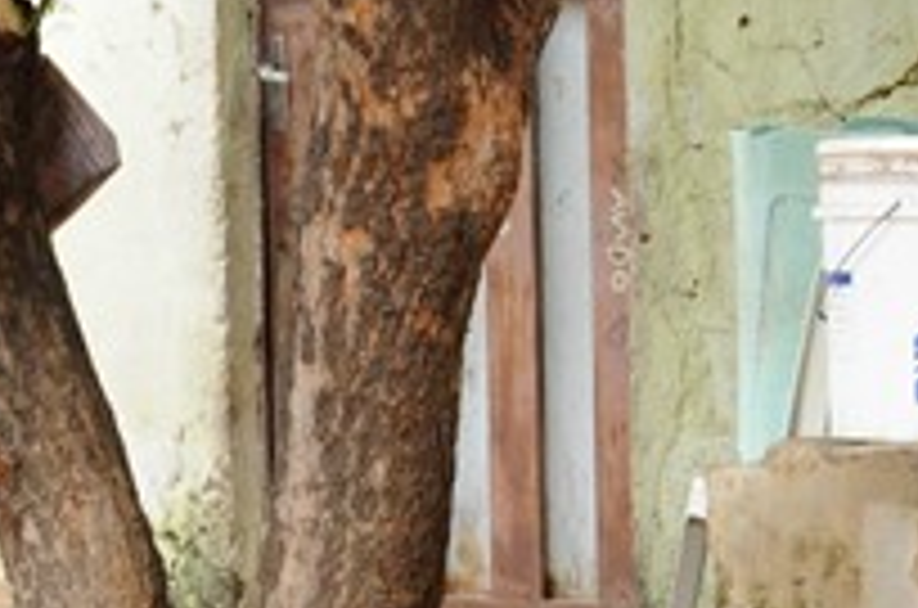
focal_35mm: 181
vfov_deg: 7.5
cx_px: 1737
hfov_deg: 10.6
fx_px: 4605
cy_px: 248
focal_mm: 24
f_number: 6.3
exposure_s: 1/250
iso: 1000
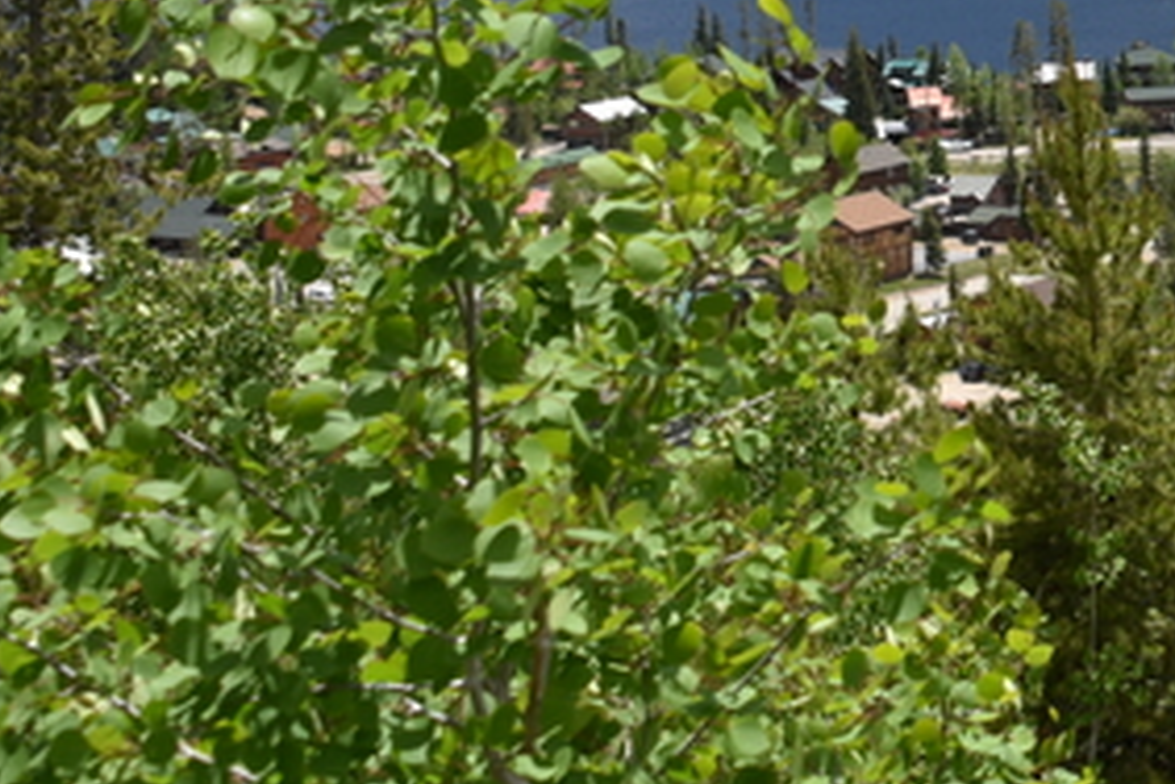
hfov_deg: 15.3
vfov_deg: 10.6
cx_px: 1600
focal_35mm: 127
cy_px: -183
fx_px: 4145
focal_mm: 28
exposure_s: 1/320
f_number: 9
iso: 100
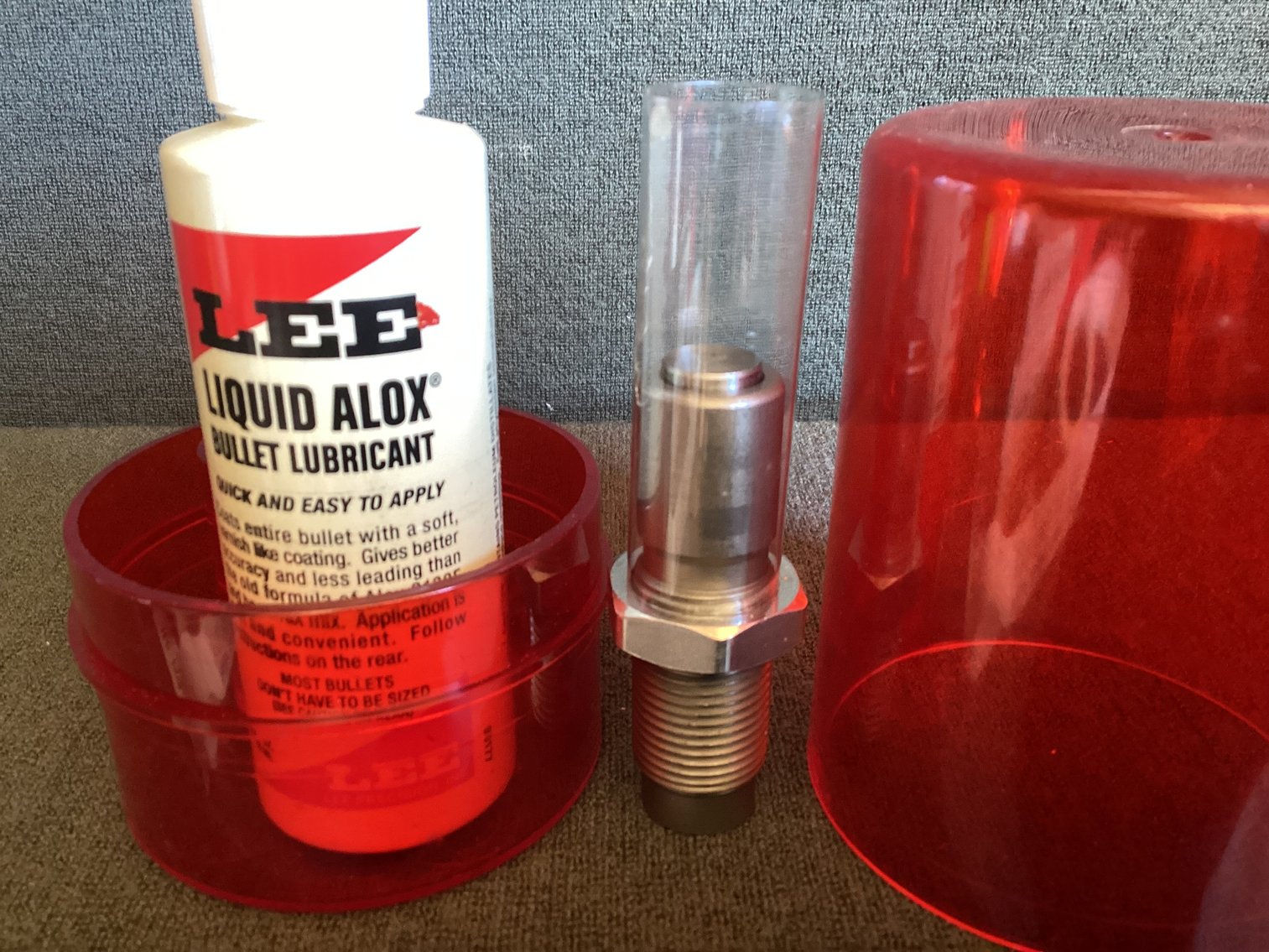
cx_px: 634
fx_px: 1137
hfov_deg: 58.3
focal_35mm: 31
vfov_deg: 45.4
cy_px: 476
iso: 250
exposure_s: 1/50
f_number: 2.4
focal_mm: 3.3
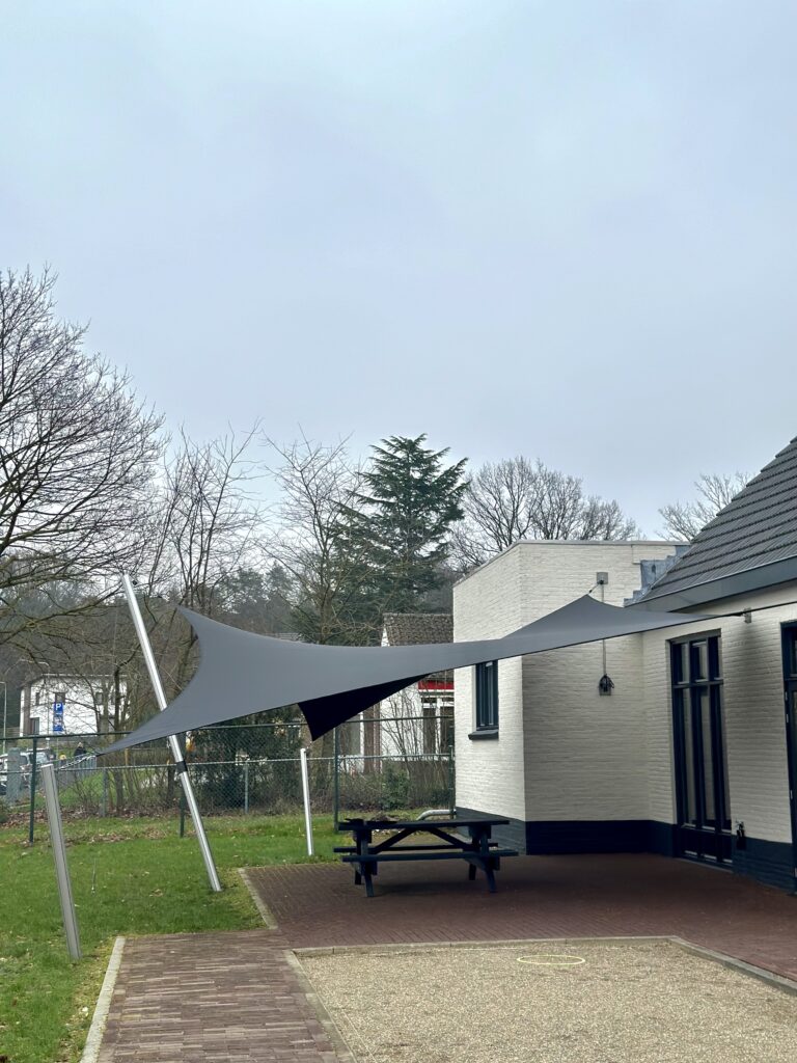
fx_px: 1474
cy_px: 532
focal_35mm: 48
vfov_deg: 39.7
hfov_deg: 30.3
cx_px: 398
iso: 80
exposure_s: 1/2070
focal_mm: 6.86
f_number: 1.78
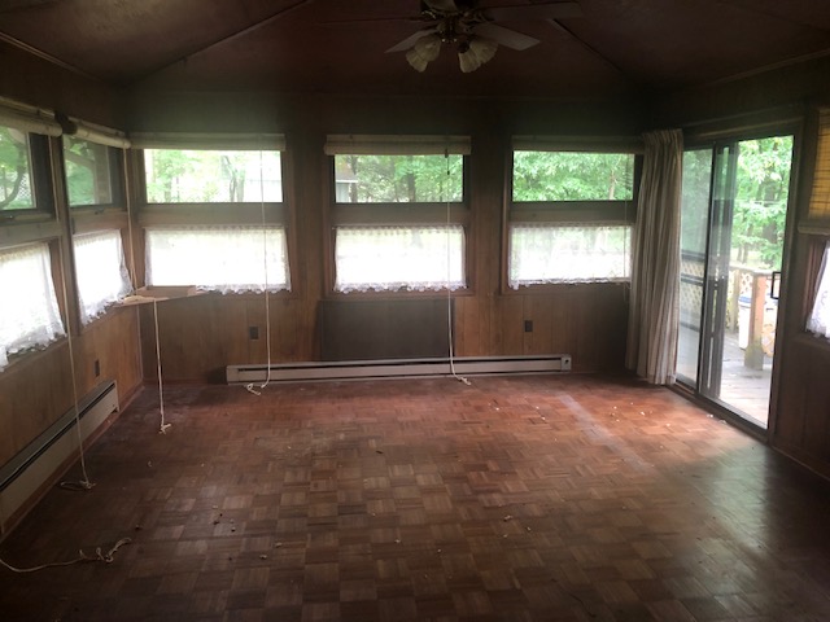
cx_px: 415
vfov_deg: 49.7
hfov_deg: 63.4
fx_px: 671
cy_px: 311
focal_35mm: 28
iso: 100
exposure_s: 1/9
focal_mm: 4
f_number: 1.8
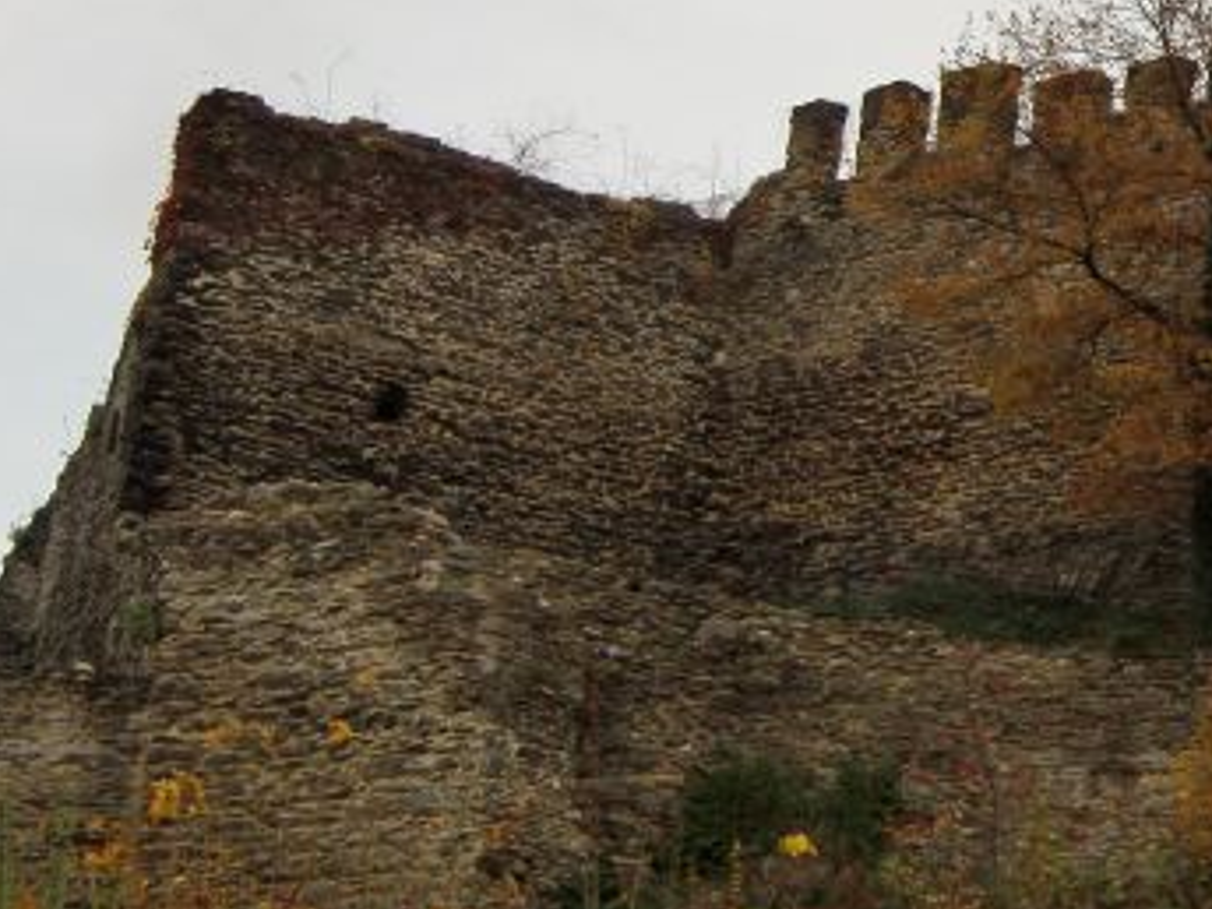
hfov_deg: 15.0
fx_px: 4482
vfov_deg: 11.5
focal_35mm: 128
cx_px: 1332
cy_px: 81
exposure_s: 1/400
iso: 64
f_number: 4.2
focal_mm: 9.8
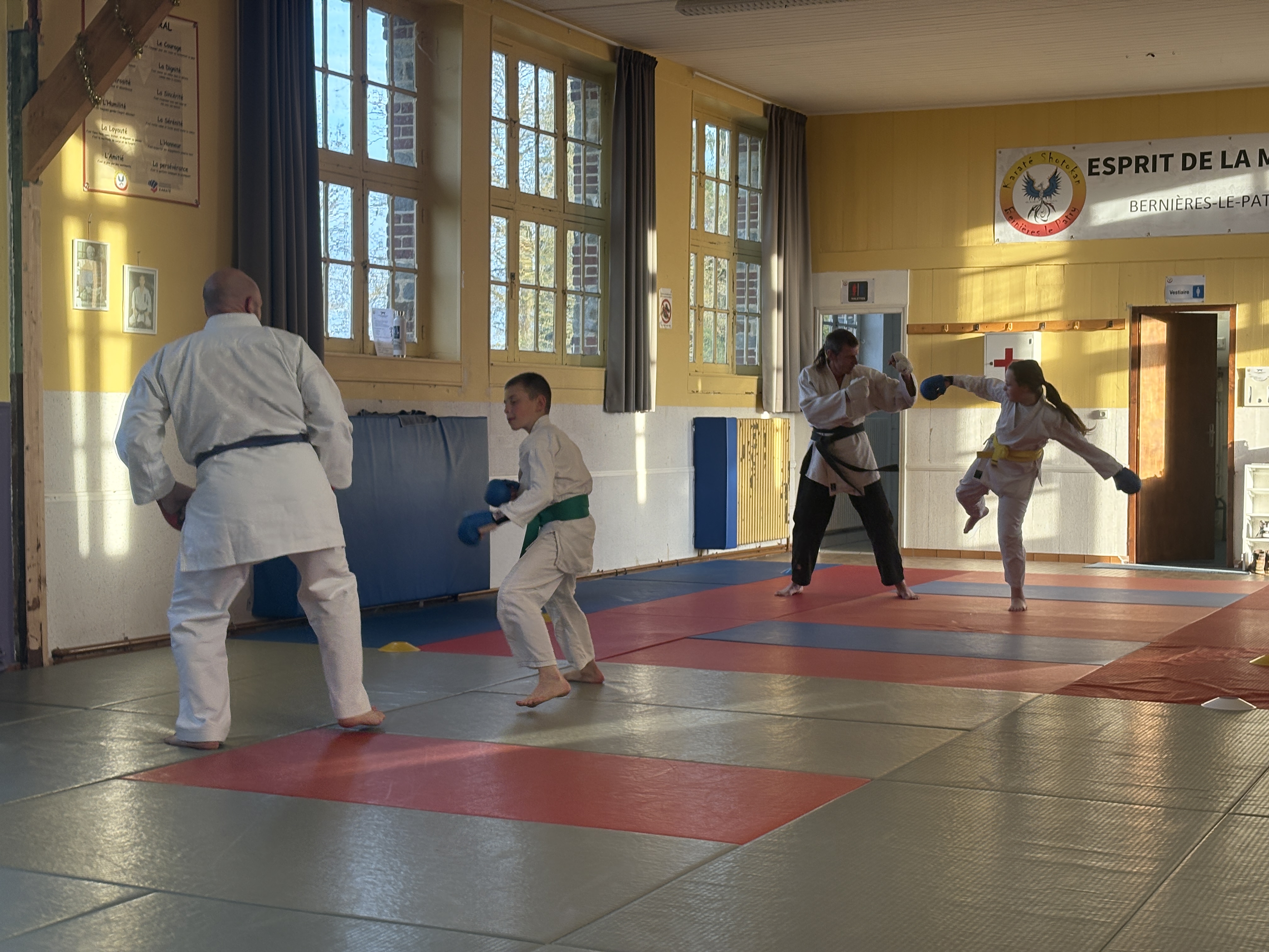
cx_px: 634
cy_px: 476
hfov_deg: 36.8
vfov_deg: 28.0
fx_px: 1906
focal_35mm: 52
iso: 50
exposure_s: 1/138
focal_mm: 5.96
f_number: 1.6
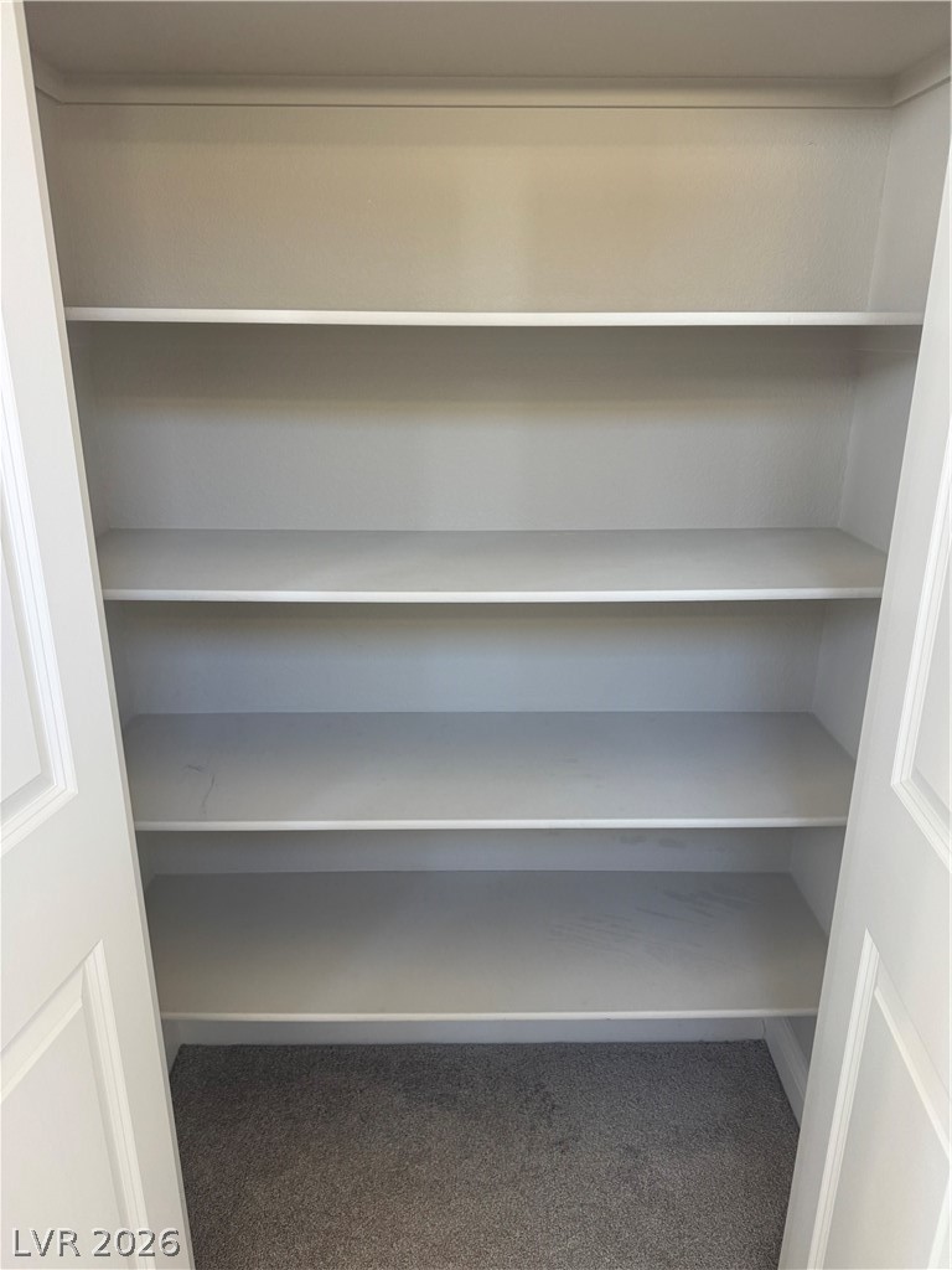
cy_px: 635
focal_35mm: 24
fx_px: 880
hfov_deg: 56.8
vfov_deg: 71.6
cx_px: 476
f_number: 1.78
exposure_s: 1/88
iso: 200
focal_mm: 6.76
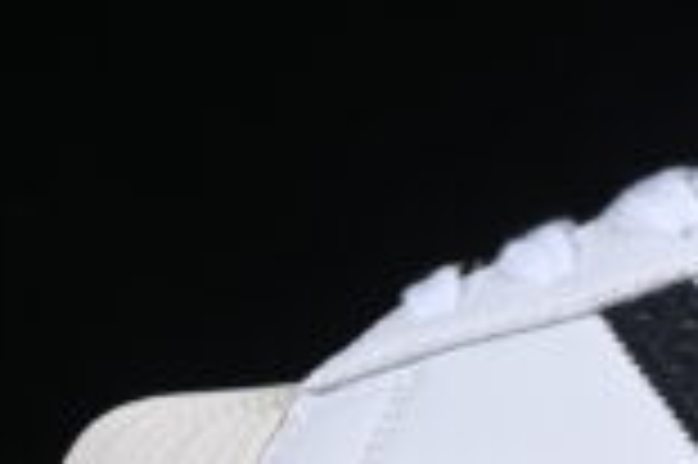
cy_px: 180
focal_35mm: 290
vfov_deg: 4.7
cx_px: 1013
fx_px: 5617
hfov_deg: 7.0
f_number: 8
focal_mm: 50
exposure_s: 1/80
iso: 160
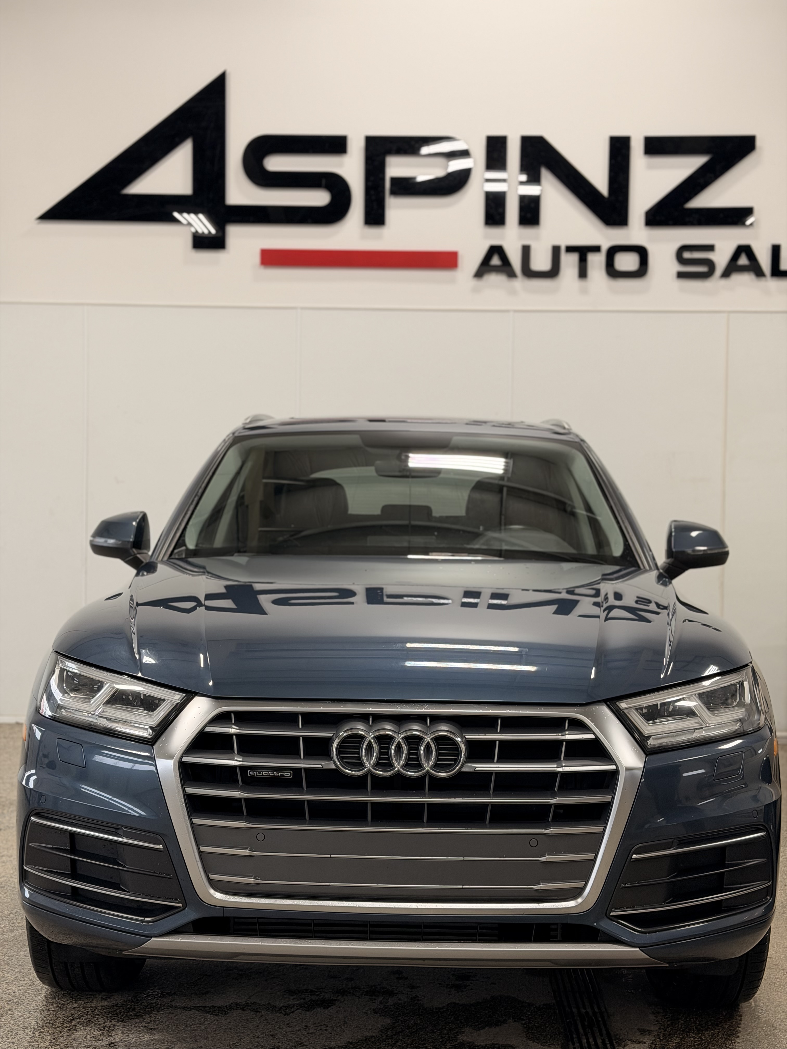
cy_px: 524
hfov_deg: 30.3
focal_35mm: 48
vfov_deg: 39.7
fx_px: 1455
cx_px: 394
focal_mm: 6.76
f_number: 1.78
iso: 64
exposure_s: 1/120
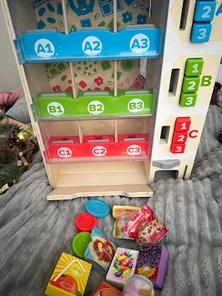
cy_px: 141
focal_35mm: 27
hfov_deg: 51.3
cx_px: 106
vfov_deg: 65.3
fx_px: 231
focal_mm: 6.86
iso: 250
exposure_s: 1/73
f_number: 1.78
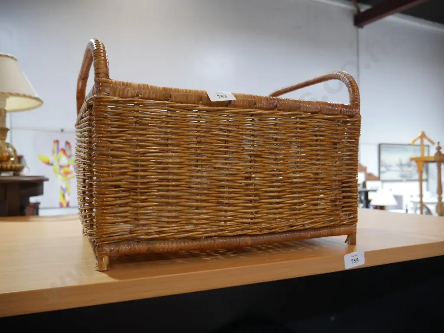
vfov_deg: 46.8
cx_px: 222
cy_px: 166
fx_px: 385
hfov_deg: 59.9
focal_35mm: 30
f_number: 4
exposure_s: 1/60
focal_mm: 15
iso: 800
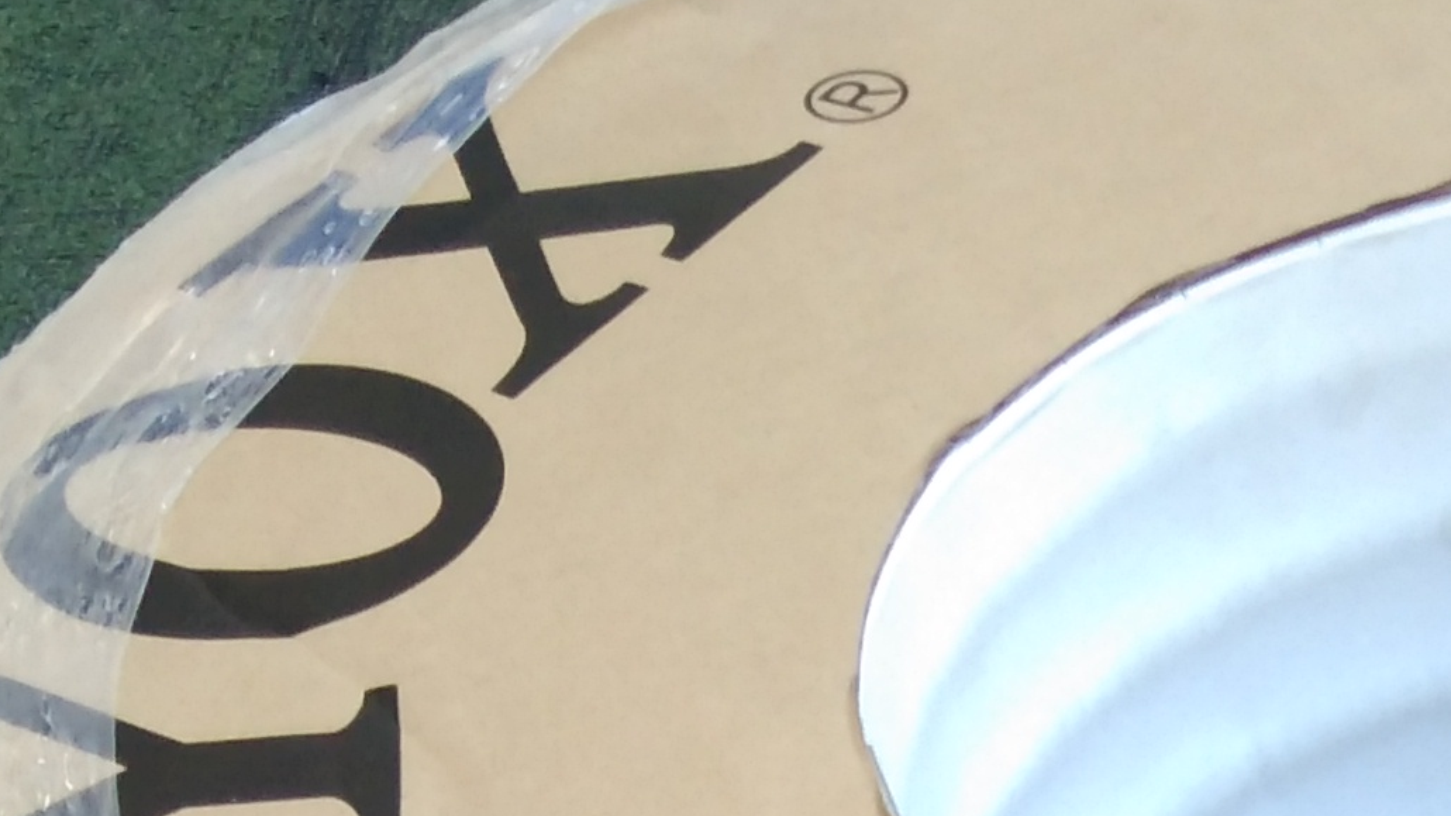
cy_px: 2423
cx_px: 1640
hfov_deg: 15.8
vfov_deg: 7.9
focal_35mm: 132
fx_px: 5078
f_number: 2.2
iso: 134
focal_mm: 3.65
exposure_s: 1/50
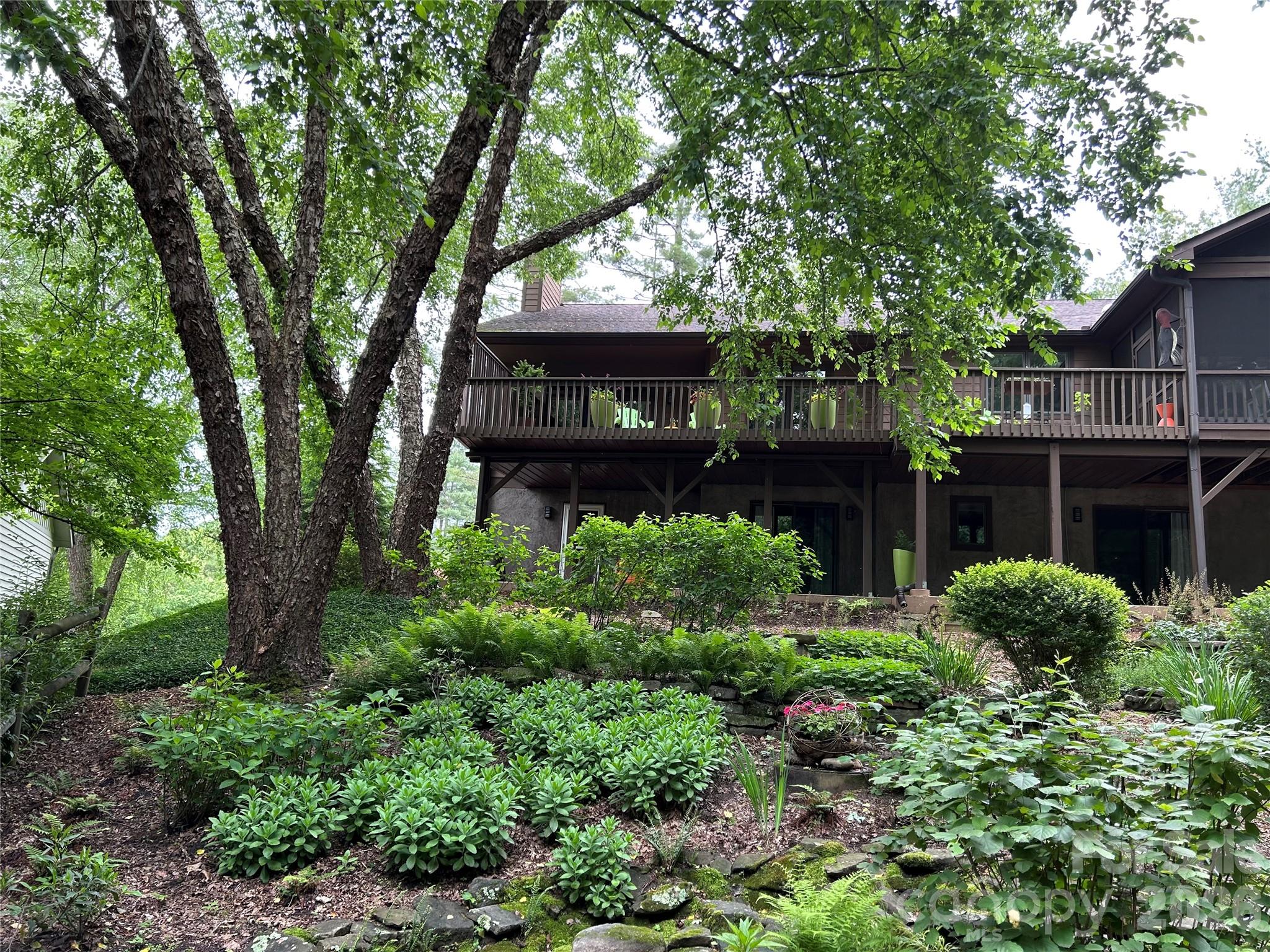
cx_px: 635
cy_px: 476
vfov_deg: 53.1
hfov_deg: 67.3
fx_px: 954
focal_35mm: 26
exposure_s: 1/247
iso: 40
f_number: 1.5
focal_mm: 5.7
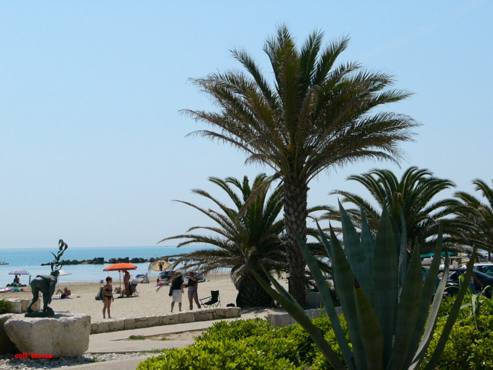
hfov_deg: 26.0
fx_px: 1068
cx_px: 246
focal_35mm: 75
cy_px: 185
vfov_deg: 19.6
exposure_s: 1/640
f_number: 5.6
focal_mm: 9.9
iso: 50
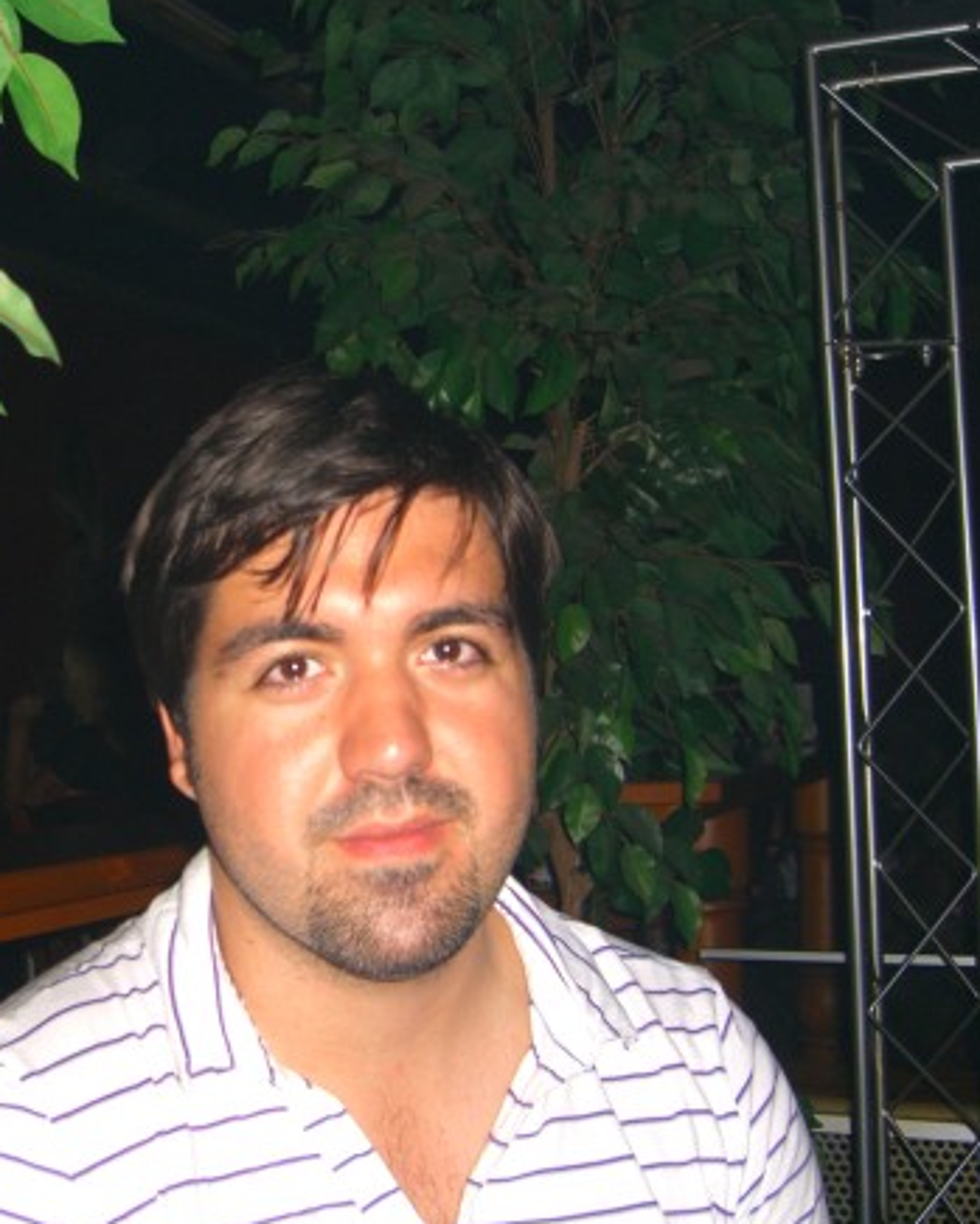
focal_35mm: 51
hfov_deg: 29.3
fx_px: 1848
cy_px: 606
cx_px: 270
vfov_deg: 36.6
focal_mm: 7.9
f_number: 2.8
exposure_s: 1/60
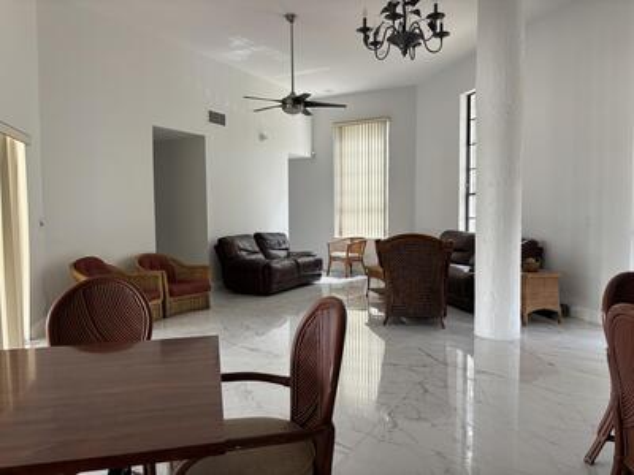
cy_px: 238
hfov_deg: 67.3
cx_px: 317
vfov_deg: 53.1
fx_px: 476
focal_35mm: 26
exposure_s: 1/121
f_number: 1.6
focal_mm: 5.96
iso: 80
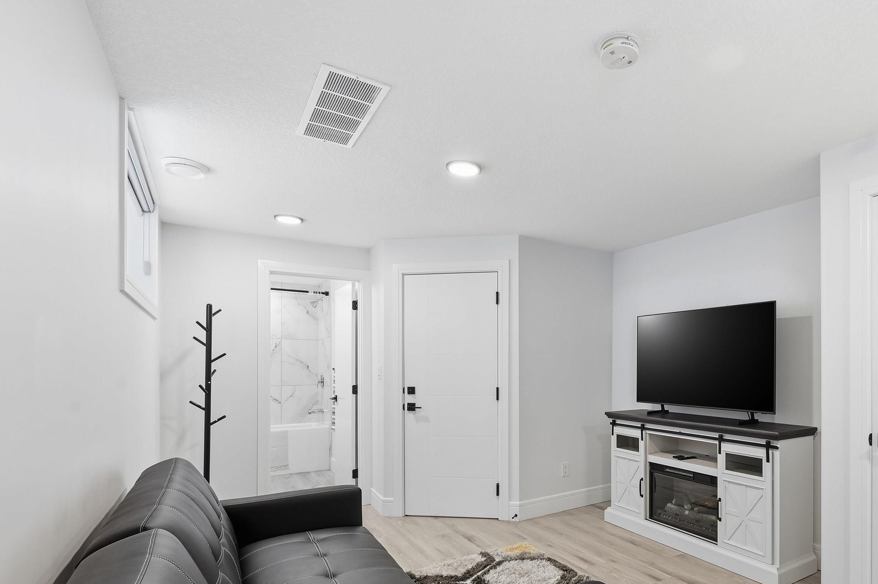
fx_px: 487
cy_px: 360
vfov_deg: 61.1
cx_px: 568
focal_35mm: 20
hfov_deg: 81.8
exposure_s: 1/8
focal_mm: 14
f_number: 8
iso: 100
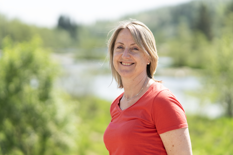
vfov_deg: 16.1
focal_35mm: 85
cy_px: 78
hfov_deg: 23.9
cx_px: 116
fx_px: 550
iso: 100
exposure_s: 1/2000
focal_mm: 85
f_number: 1.8
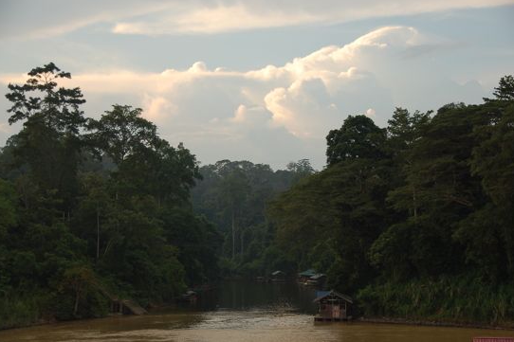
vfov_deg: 20.3
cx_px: 257
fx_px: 956
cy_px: 170
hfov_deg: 30.1
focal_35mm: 67
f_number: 4.8
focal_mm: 44
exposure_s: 1/320
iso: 200
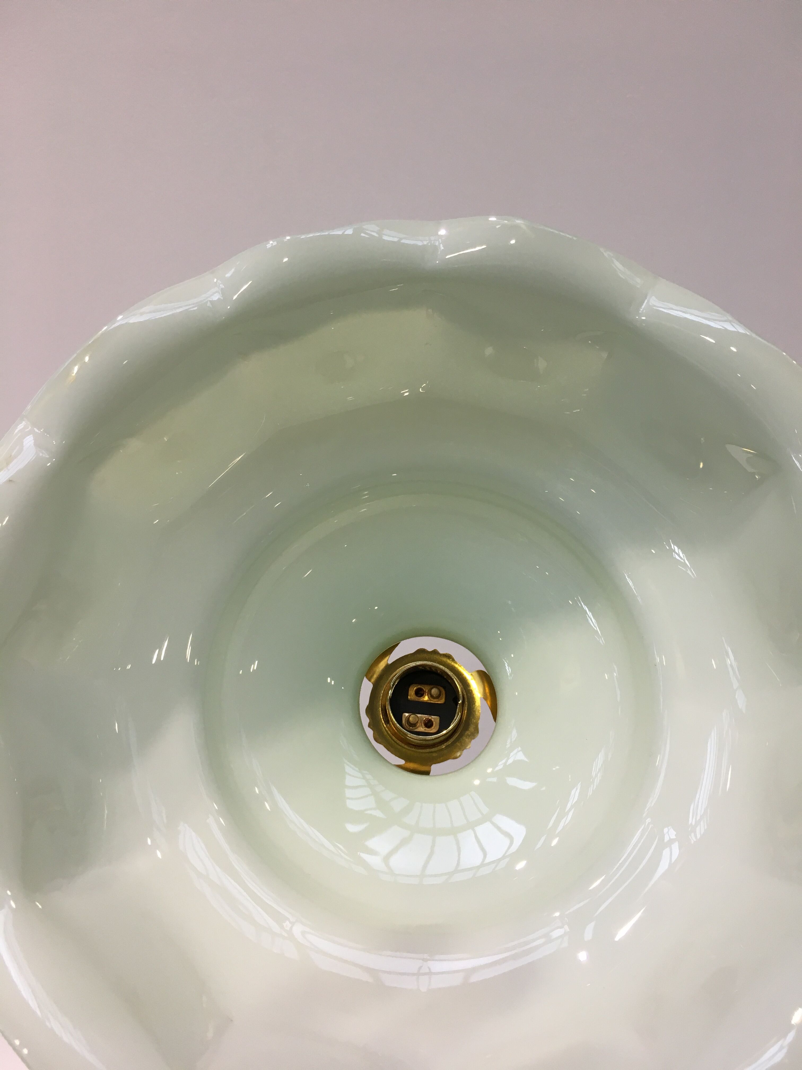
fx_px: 896
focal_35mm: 29
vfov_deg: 61.7
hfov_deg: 48.2
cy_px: 535
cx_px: 401
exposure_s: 1/33
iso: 32
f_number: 2.2
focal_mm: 4.15
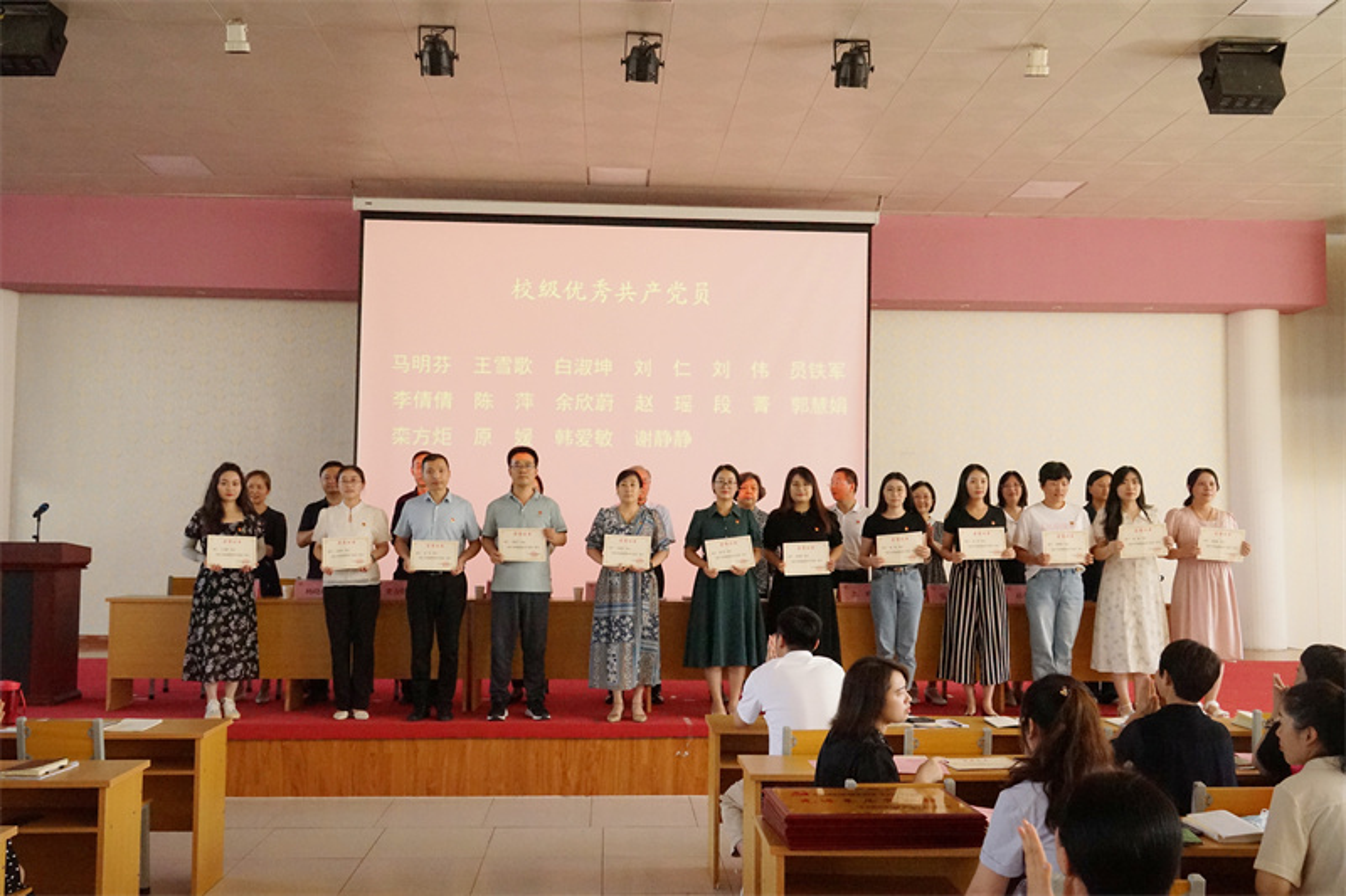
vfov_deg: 42.3
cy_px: 448
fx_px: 1159
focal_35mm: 31
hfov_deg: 60.3
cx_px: 673
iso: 8000
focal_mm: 31
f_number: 8
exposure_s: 1/125
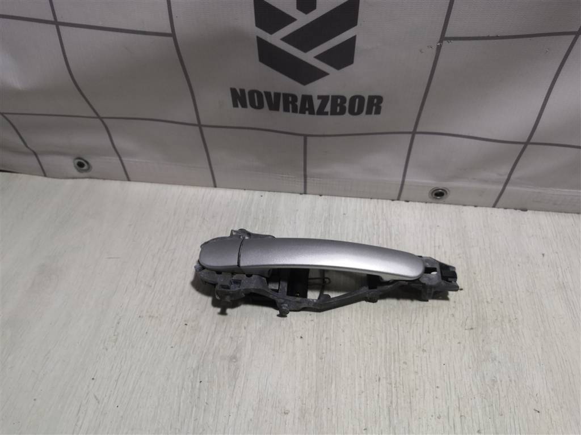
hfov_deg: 65.3
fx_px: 453
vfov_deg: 51.4
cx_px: 290
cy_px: 218
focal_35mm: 27
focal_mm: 3.95
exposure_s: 1/100
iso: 64
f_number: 1.8
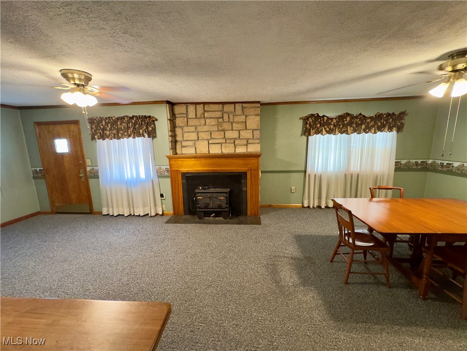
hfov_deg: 102.1
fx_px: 189
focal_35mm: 14
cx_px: 234
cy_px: 176
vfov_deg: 85.7
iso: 640
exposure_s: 1/60
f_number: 2.2
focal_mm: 2.22
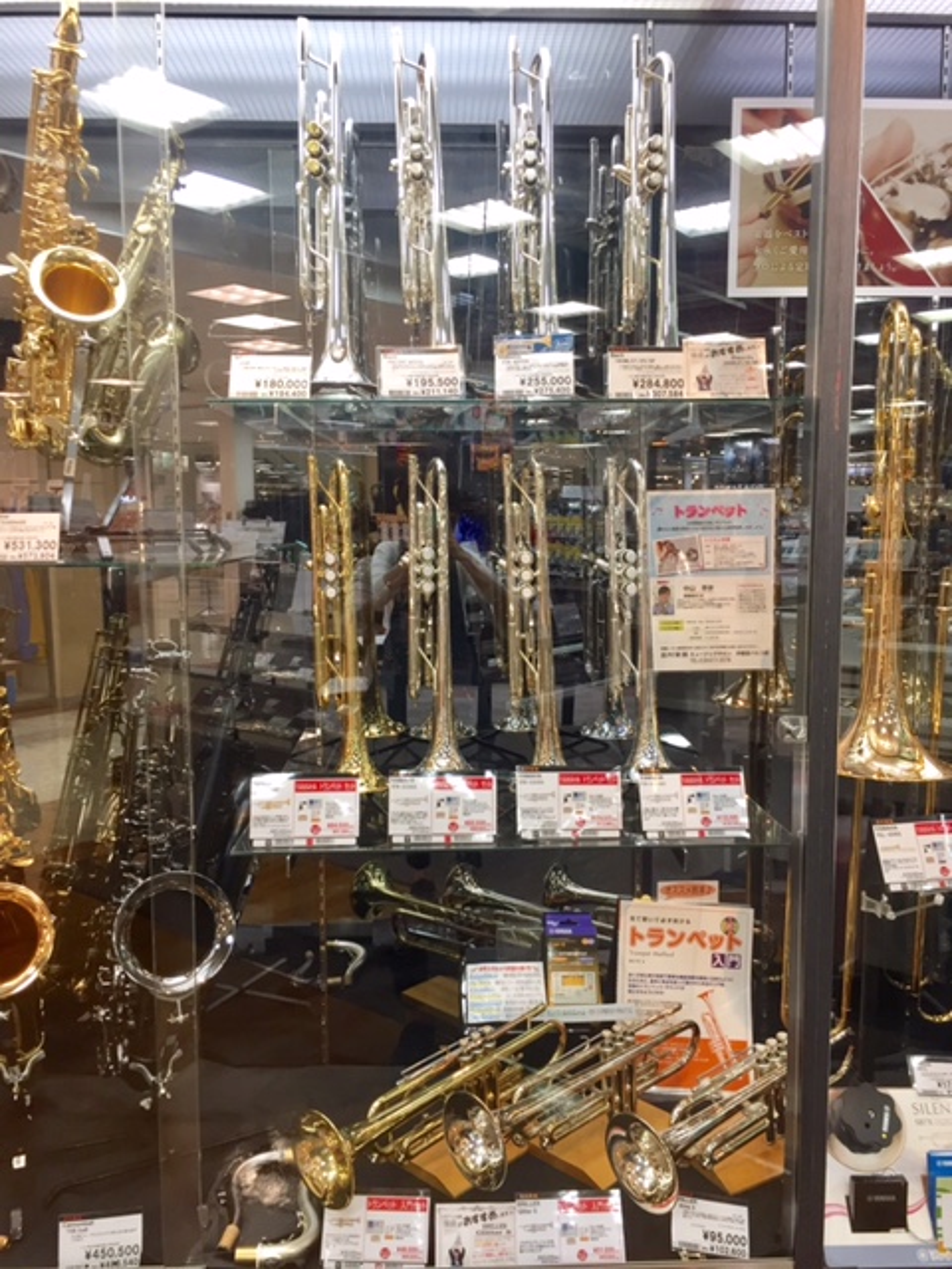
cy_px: 634
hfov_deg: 48.2
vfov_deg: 61.7
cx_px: 476
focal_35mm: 29
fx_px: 1063
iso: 32
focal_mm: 4.15
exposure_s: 1/33
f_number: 2.2
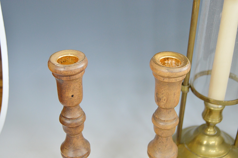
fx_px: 317
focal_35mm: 48
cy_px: 79
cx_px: 119
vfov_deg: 28.0
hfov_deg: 41.1
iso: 1100
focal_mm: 32
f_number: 4.5
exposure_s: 1/60
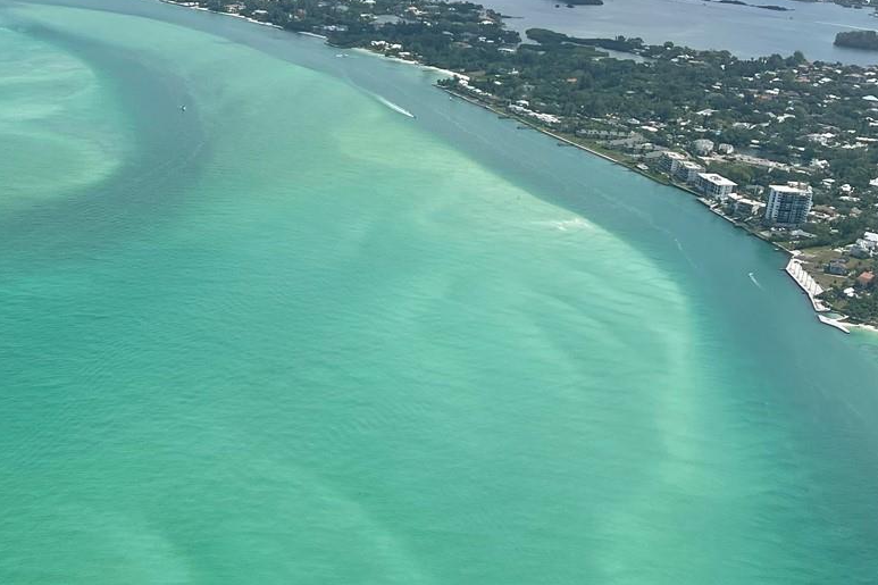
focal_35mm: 56
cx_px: 341
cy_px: 504
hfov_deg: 35.5
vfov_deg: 23.7
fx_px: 1365
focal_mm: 5.1
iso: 32
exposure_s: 1/3663
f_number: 1.6
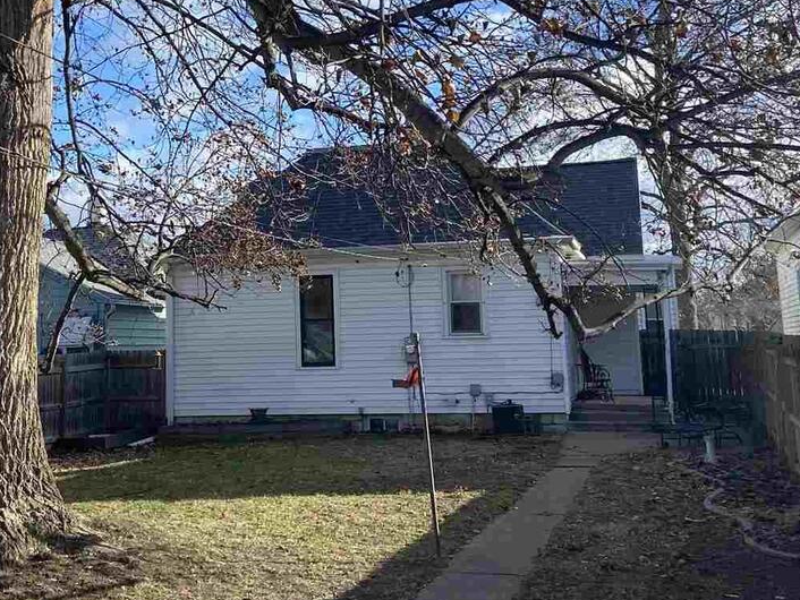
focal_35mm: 53
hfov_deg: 35.9
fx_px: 1225
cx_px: 282
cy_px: 140
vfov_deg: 27.1
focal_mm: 4.25
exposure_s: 1/1565
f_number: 1.8
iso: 32
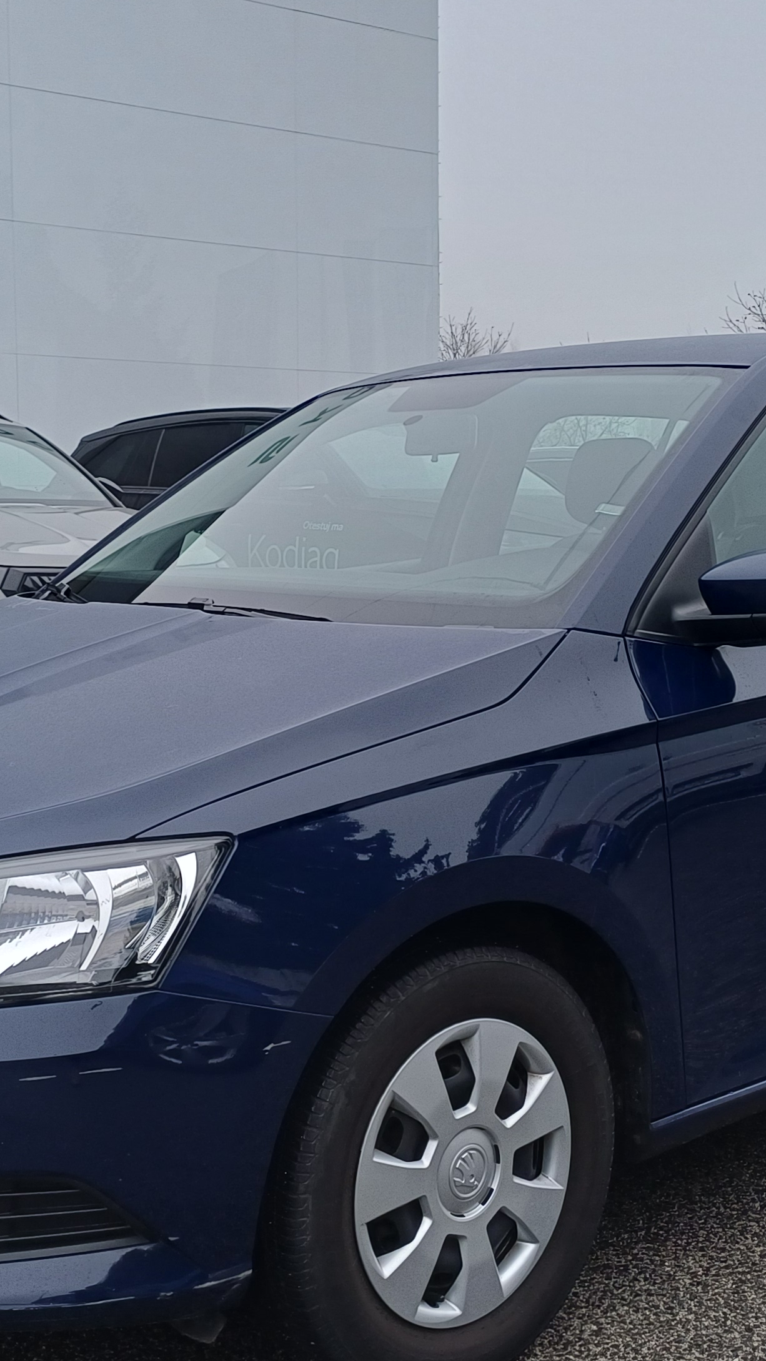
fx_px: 1805
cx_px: 315
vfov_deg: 41.3
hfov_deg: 23.9
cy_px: 649
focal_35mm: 50
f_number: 1.8
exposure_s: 1/100
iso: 64
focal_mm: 4.65
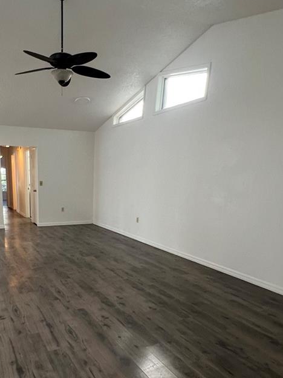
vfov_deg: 67.8
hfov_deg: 53.0
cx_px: 79
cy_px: 247
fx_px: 273
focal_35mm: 25
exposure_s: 1/60
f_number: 1.8
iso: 125
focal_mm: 1.57
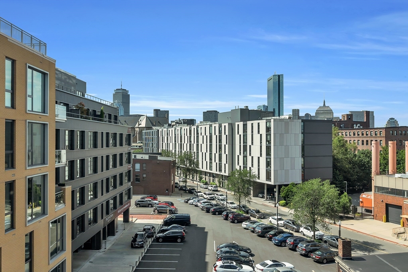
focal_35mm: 31
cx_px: 204
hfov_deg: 60.3
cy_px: 136
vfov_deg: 42.3
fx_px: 351
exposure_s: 1/200
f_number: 11
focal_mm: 21
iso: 320
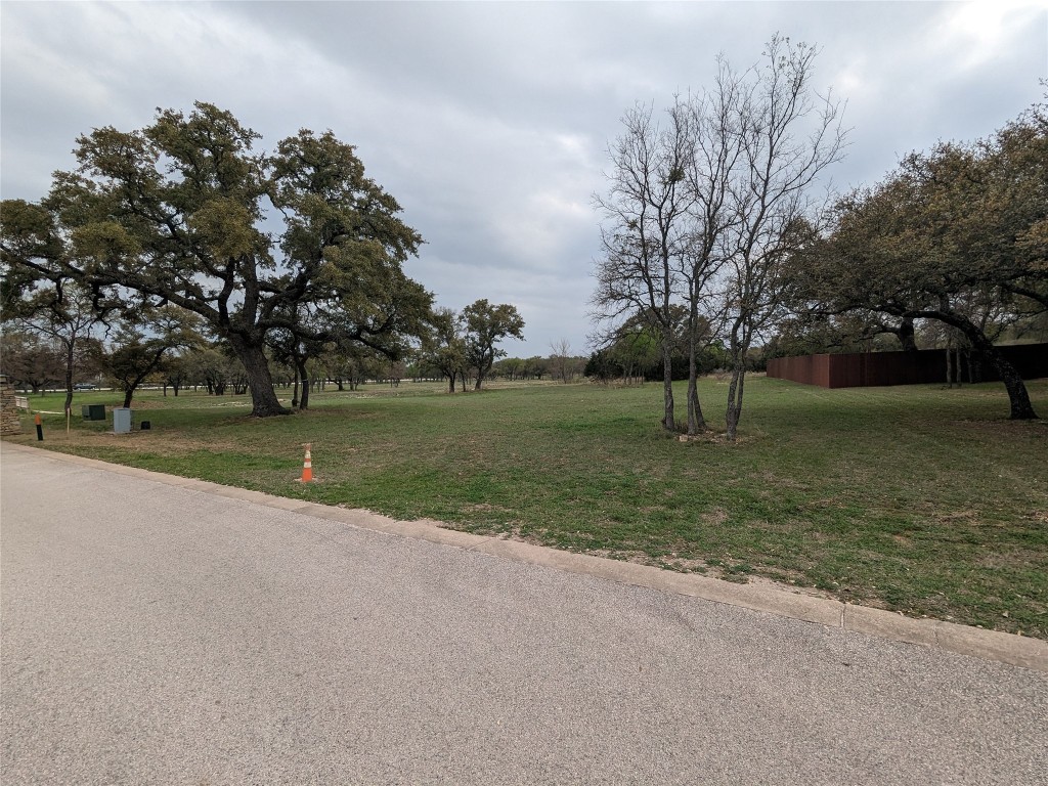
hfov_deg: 94.5
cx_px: 524
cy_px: 393
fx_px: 484
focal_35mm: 16
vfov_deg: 78.1
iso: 49
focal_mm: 2.35
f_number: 2.2
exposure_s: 1/1056
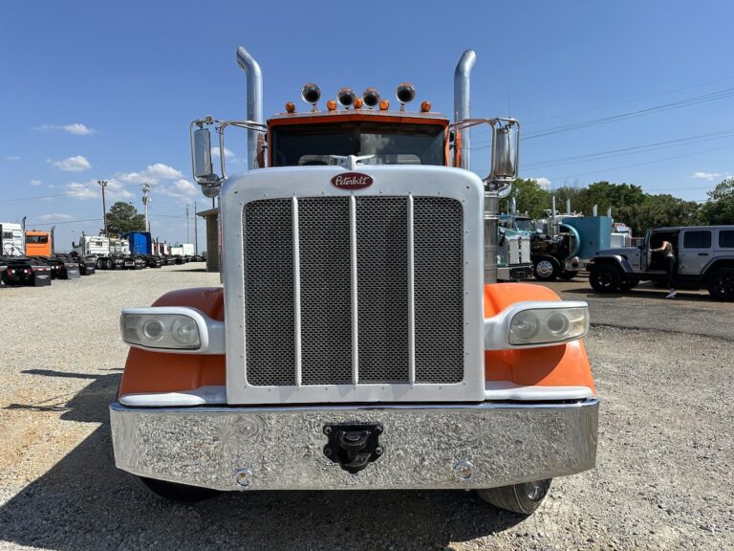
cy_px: 276
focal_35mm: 24
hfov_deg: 71.6
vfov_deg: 56.8
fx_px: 509
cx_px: 367
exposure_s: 1/5525
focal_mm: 6.86
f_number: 1.78
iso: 80
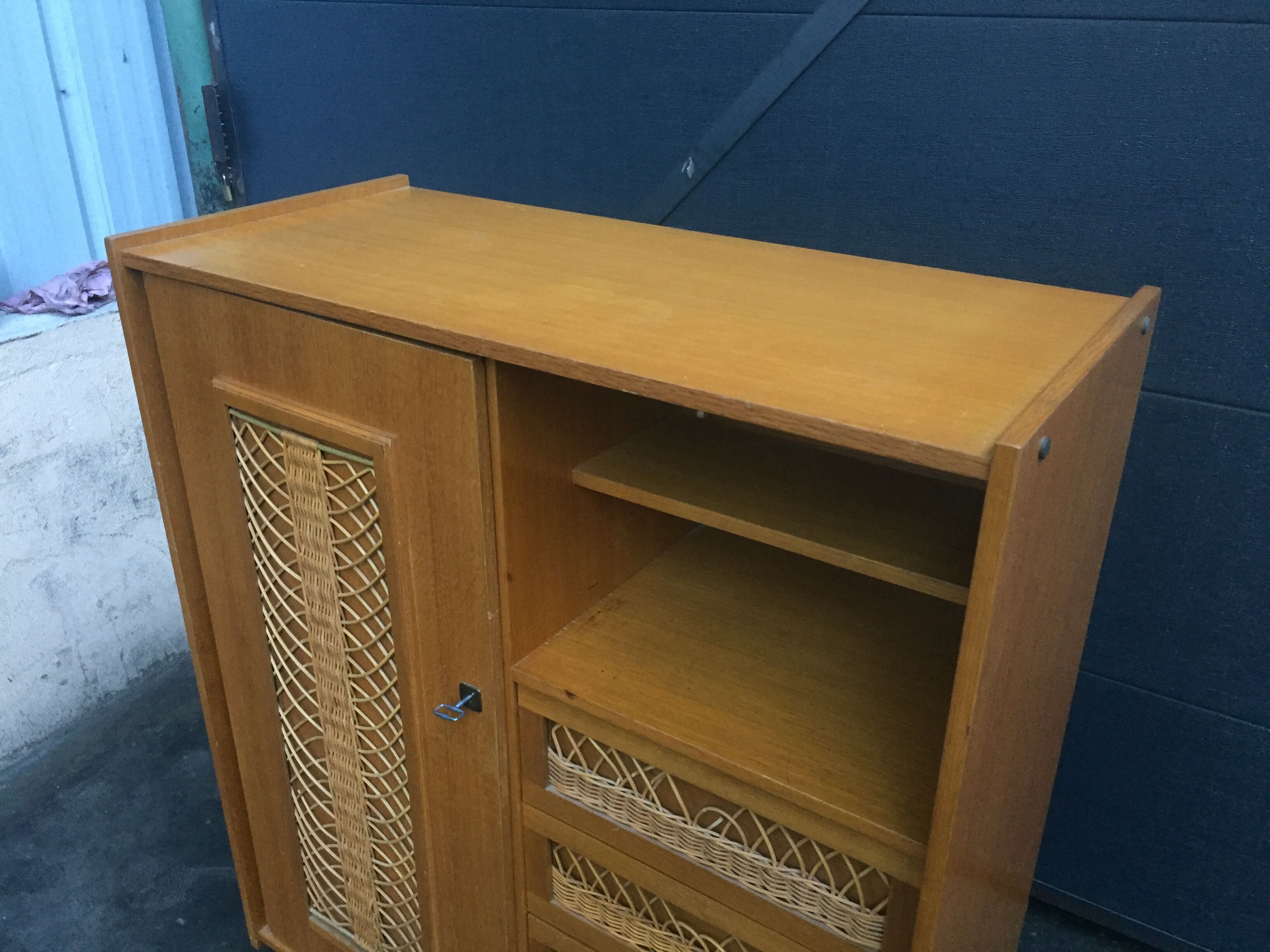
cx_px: 635
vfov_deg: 48.2
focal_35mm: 29
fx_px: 1064
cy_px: 476
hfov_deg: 61.7
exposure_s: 1/33
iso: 250
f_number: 2.2
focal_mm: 4.15
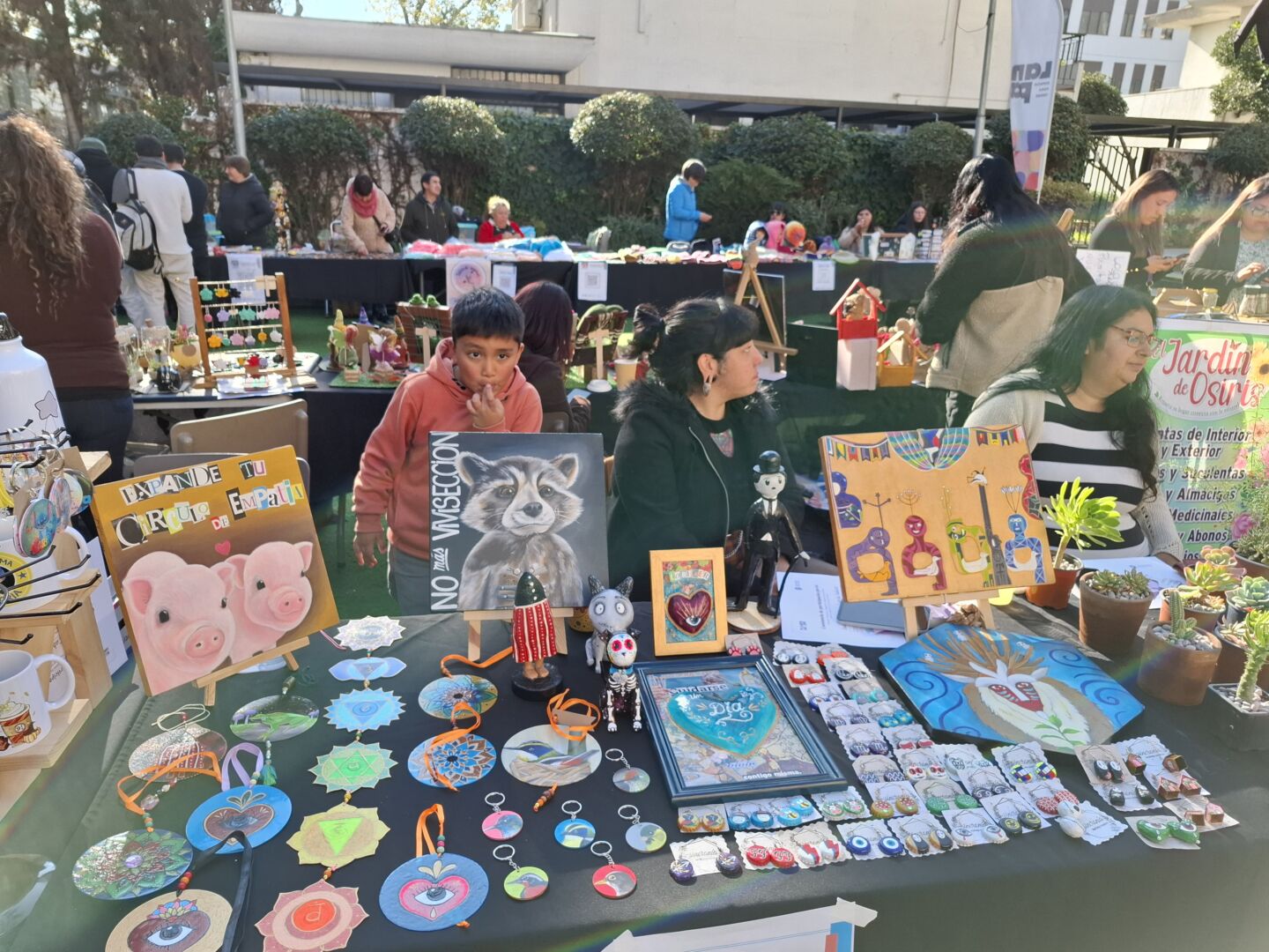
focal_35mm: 23
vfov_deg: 58.9
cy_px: 476
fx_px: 843
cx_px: 634
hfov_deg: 73.9
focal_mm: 5.54
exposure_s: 1/410
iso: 50
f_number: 1.8
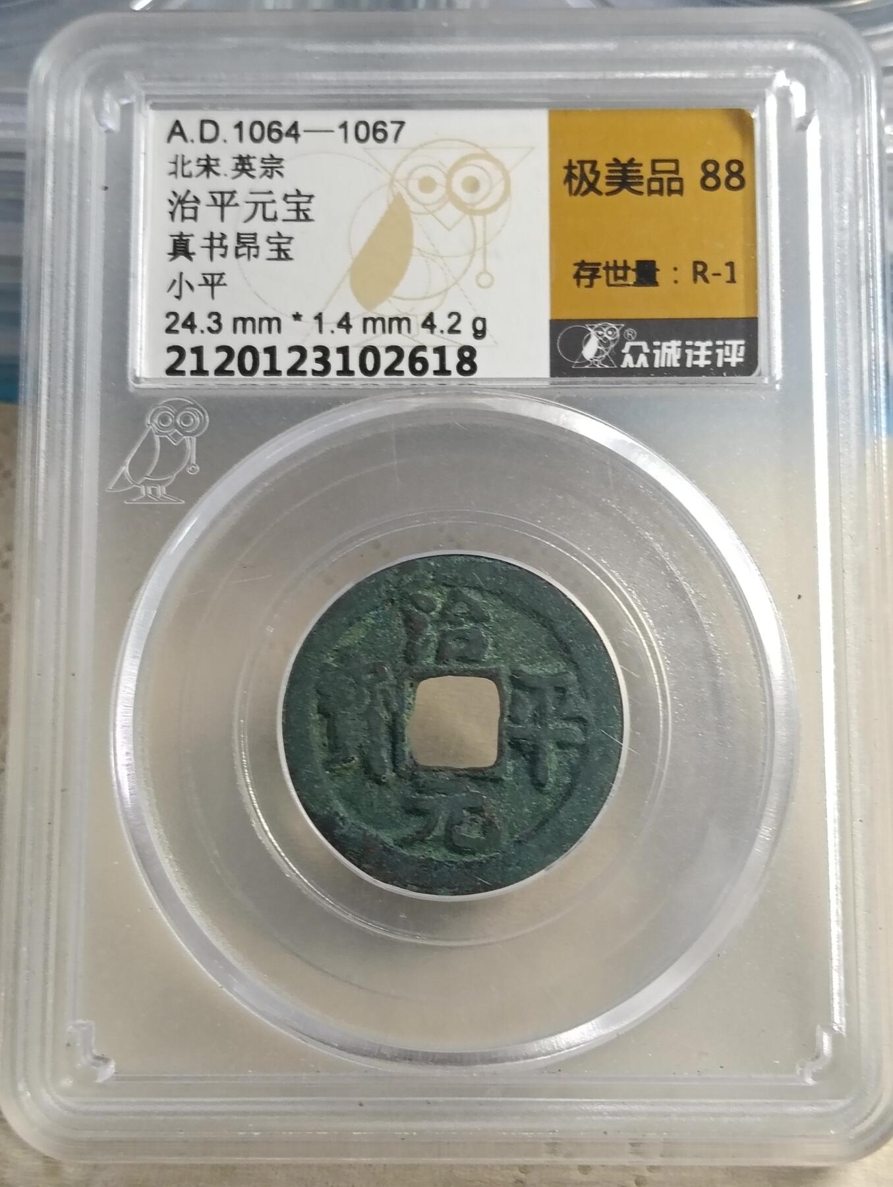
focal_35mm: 50
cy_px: 594
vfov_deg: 38.1
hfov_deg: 29.2
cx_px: 446
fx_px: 1716
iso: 200
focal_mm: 3.98
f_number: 1.8
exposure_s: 1/33.3
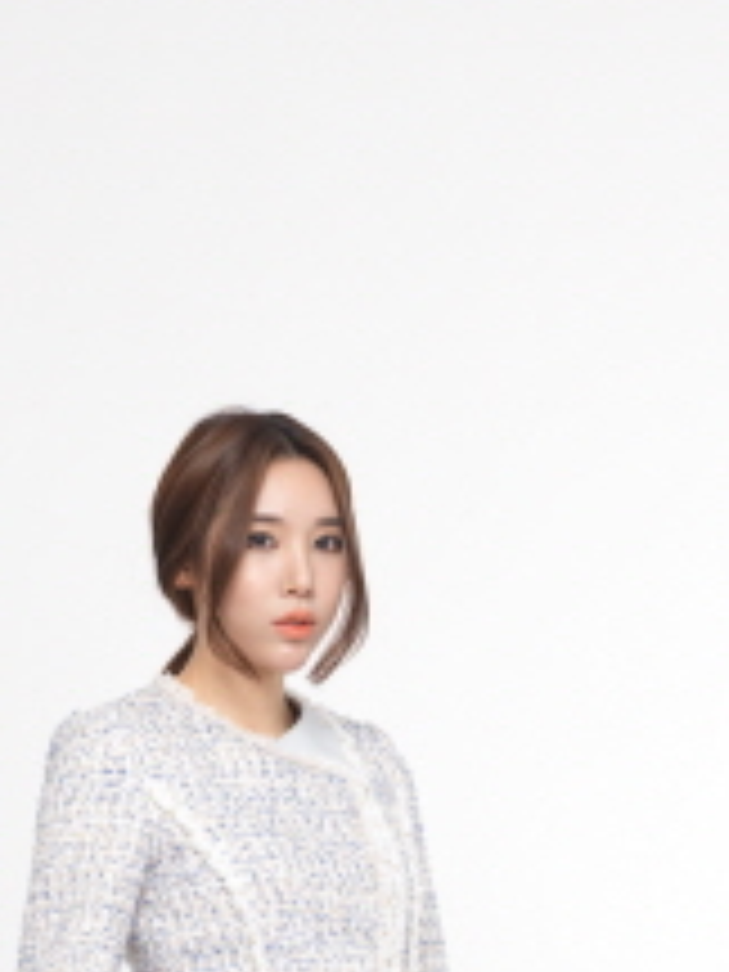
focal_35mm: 172
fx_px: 4830
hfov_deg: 8.6
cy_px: 1030
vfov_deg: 11.4
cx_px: 288
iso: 100
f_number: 9
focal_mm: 80
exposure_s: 1/200
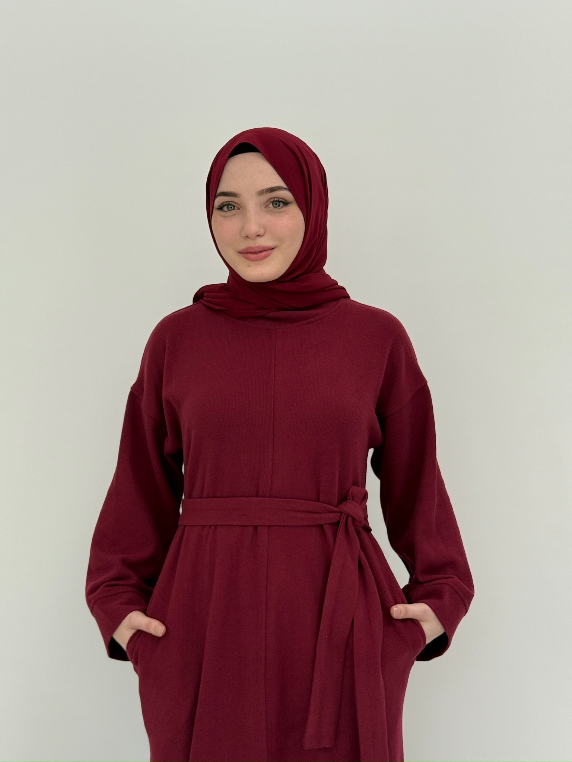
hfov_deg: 30.3
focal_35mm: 48
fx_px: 1058
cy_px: 381
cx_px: 286
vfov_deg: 39.7
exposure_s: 1/140
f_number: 1.78
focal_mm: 6.76
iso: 64
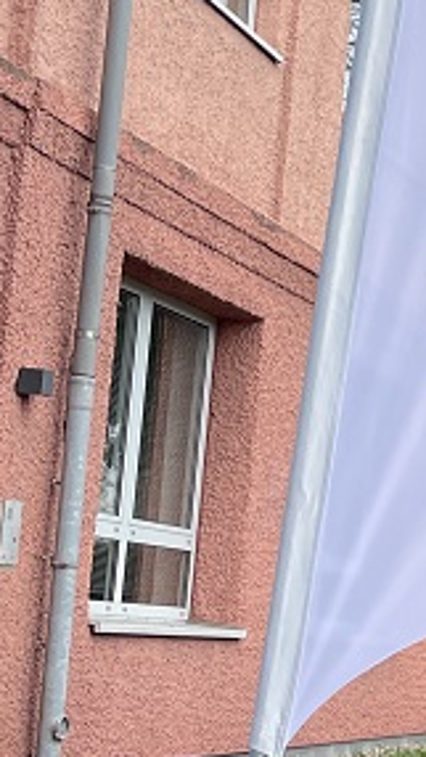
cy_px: 468
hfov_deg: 10.8
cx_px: 945
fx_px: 1987
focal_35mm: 99
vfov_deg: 21.5
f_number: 1.6
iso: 32
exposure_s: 1/947
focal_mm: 4.2
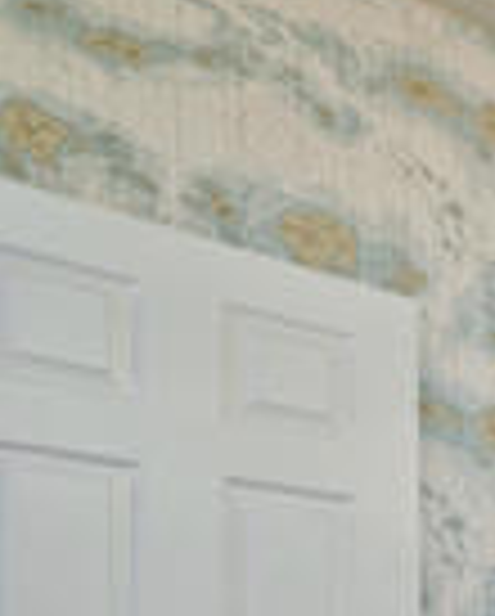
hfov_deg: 14.7
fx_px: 1042
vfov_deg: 28.4
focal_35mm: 57
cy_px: 753
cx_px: 1220
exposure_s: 1/3
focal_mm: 13
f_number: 9
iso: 250
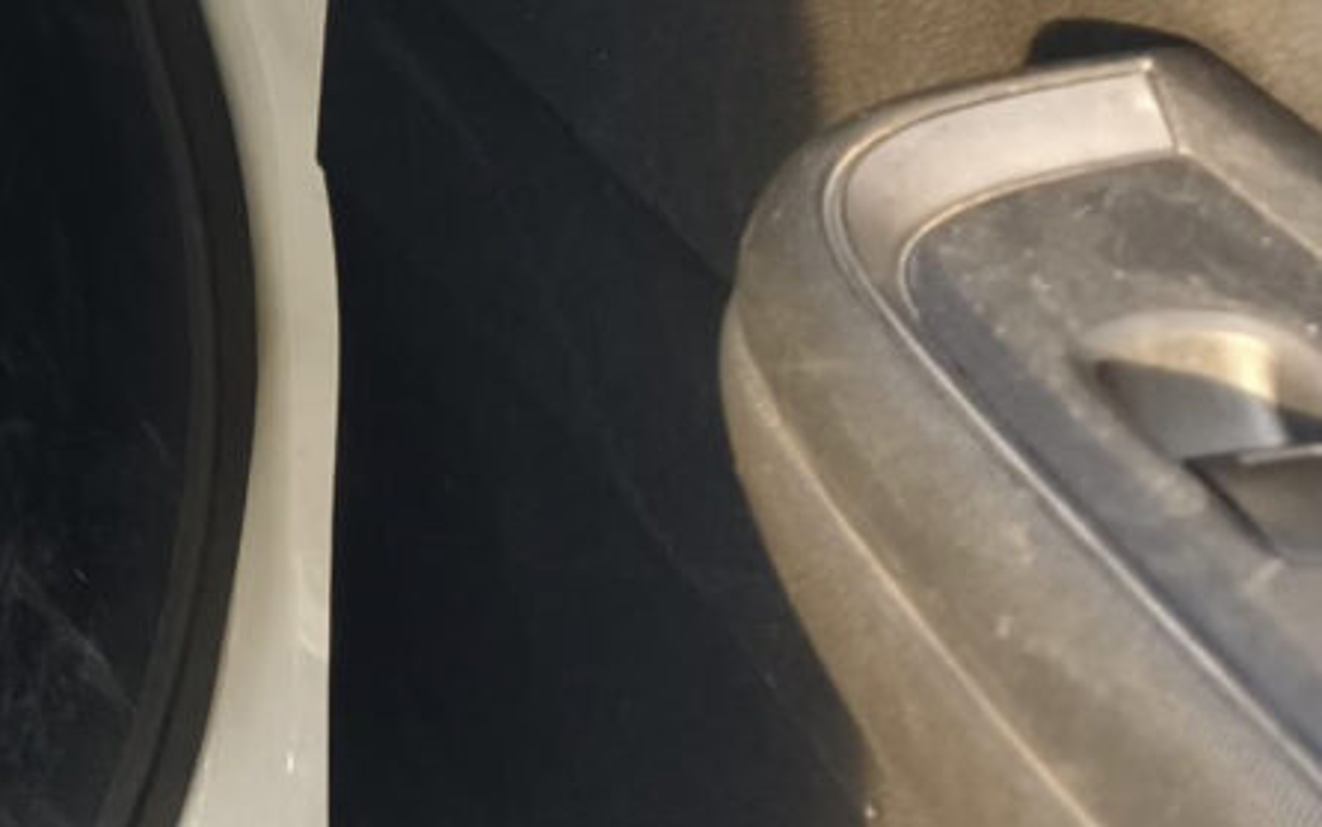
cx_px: -2282
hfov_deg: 11.2
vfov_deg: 8.0
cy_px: -1660
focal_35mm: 140
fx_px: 5045
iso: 50
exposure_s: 1/2663
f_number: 1.6
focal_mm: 6.57
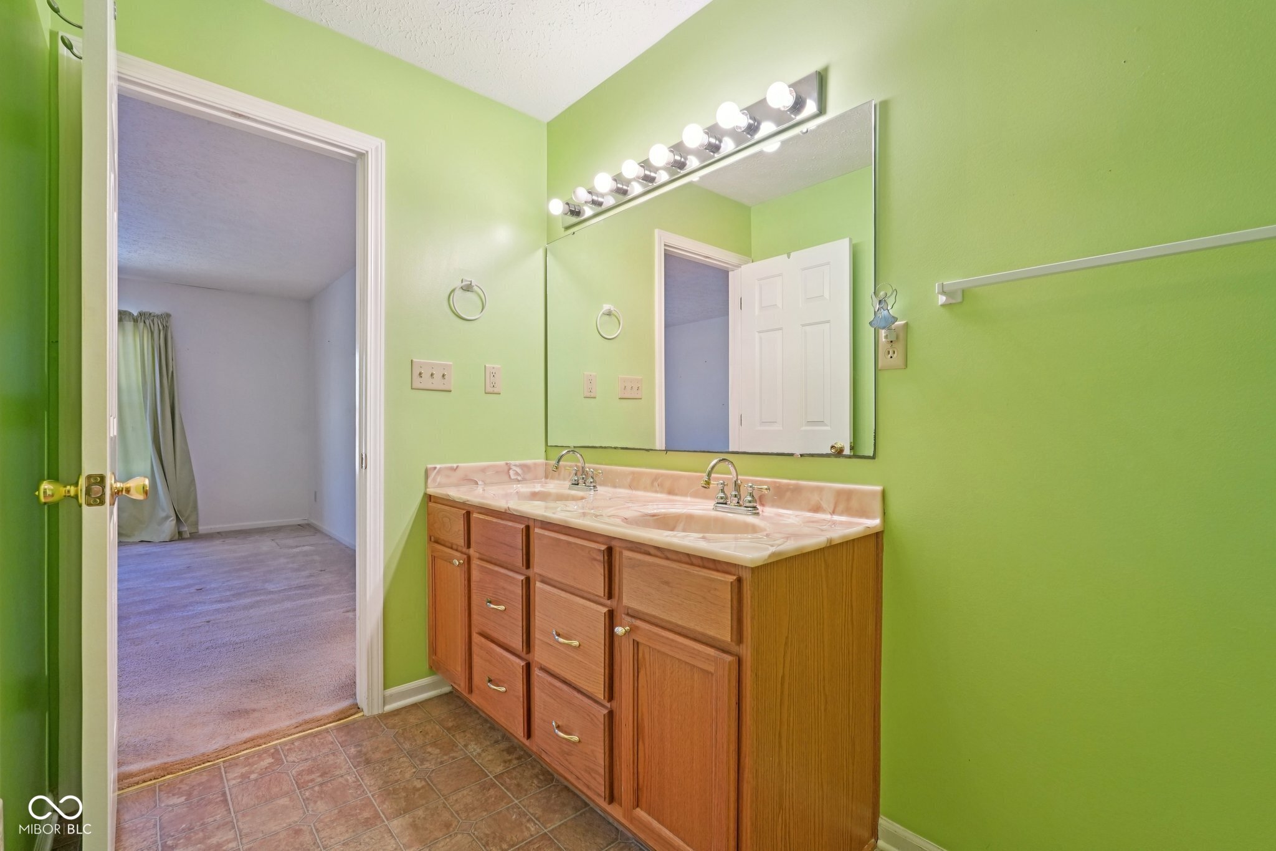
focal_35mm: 16
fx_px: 567
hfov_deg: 96.7
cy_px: 426
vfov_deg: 73.7
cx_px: 638
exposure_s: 1/30
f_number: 8
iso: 500
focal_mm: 16
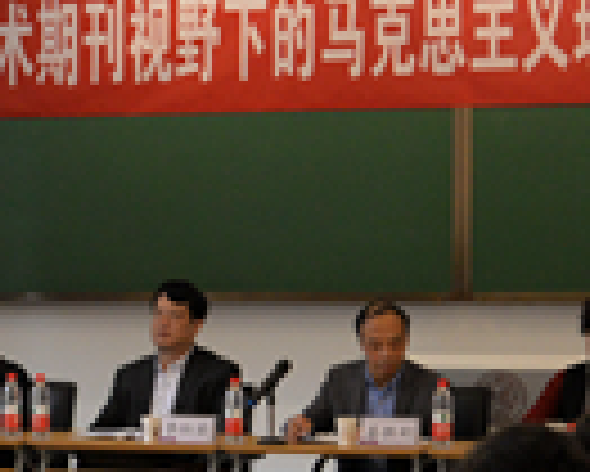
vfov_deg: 10.5
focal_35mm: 146
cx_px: -59
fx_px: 2551
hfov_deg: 12.9
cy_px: 402
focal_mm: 34
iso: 1250
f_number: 6.3
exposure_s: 1/250
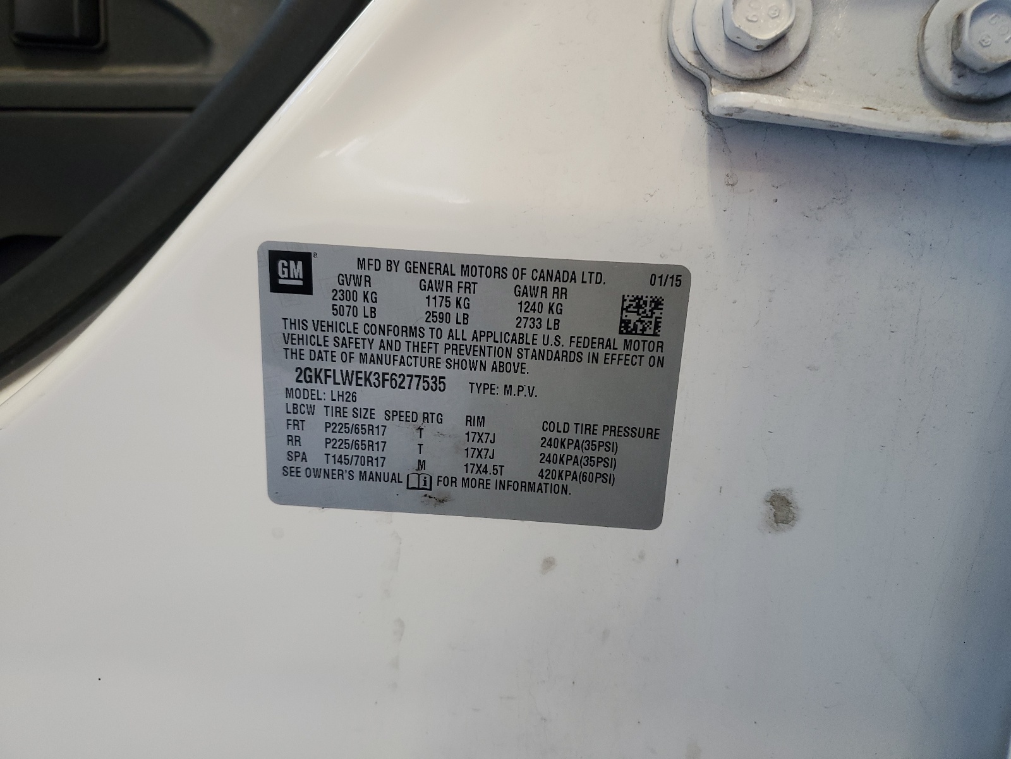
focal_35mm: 26
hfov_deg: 67.3
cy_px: 380
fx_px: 759
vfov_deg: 53.1
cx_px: 506
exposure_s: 1/60.2
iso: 76
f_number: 1.5
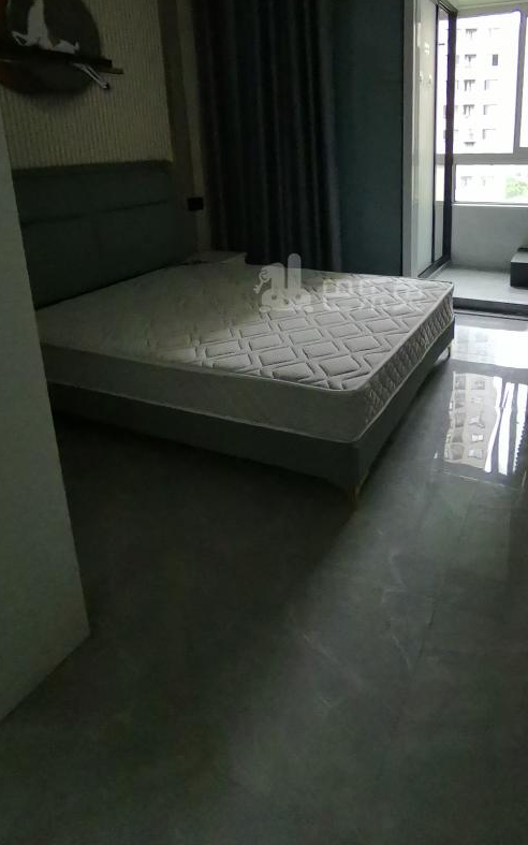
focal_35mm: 23
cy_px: 284
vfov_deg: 74.8
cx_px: 339
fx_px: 529
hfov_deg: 52.3
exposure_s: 1/25
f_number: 2.2
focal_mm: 1.68
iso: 400
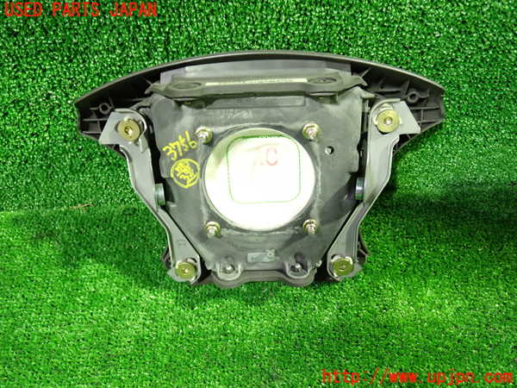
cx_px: 258
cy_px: 194
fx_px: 448
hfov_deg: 60.0
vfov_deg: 46.8
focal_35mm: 30
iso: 800
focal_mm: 5.4
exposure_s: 1/20
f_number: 2.3
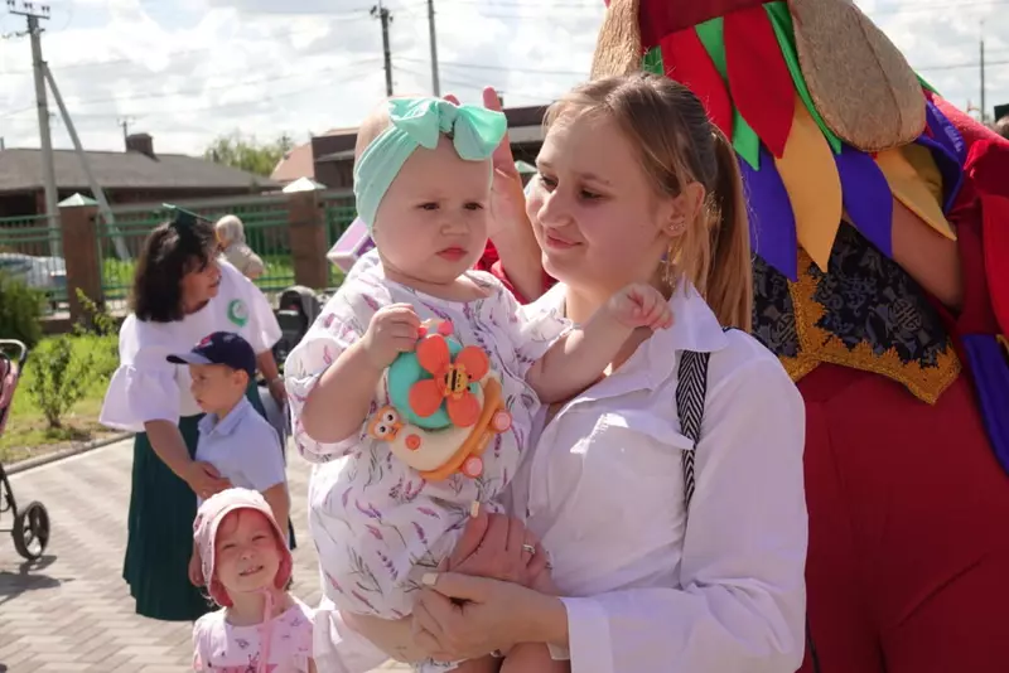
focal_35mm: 48
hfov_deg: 41.1
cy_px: 336
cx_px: 504
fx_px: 1346
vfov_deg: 28.1
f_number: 4
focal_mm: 17.55
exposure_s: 1/640
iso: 100
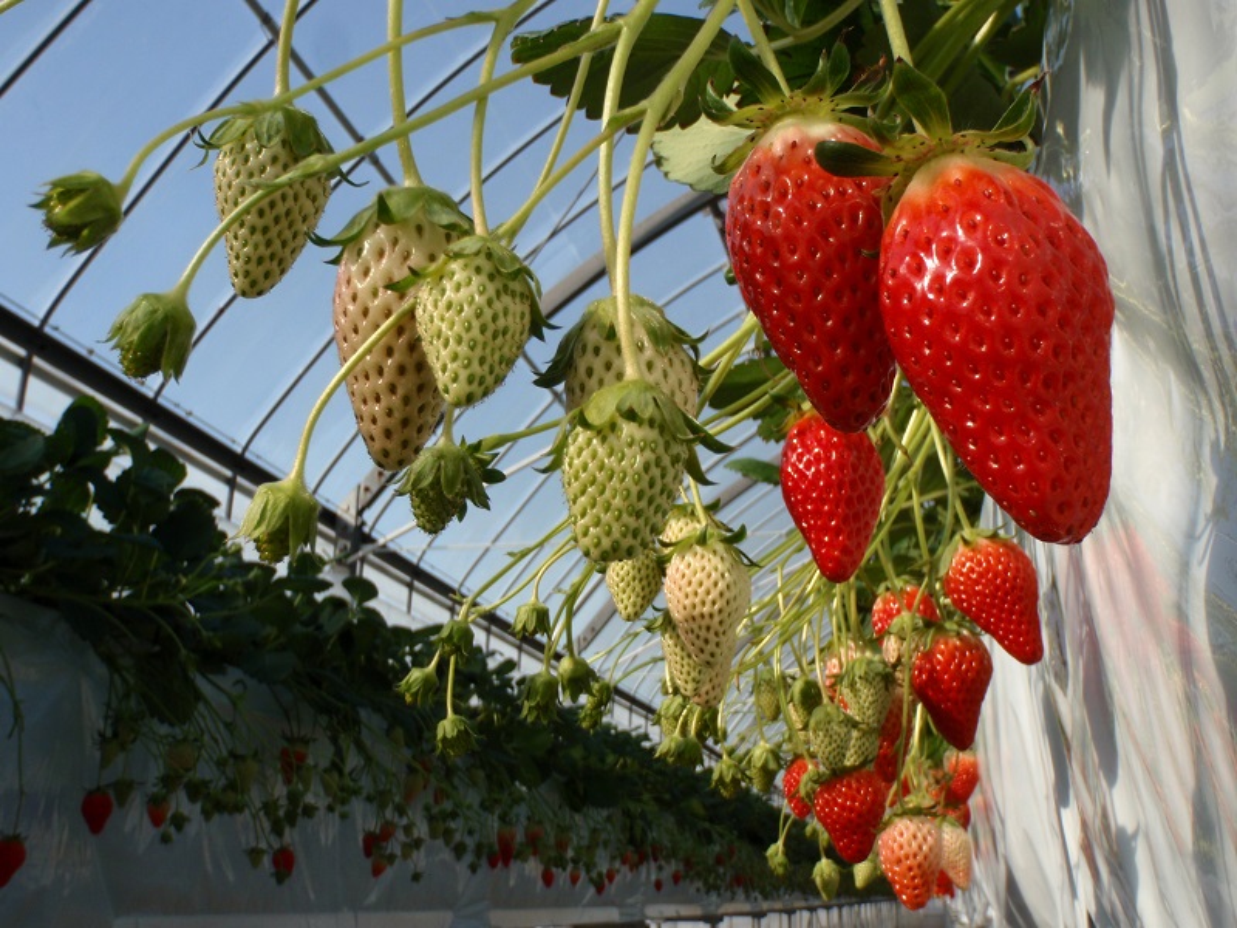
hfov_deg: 51.4
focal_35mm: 36
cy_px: 464
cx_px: 618
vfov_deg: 39.7
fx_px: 1286
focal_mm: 6.53
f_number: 6.3
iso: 64
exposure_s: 1/200
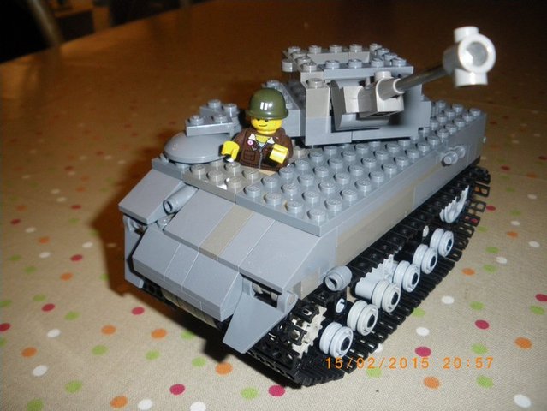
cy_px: 206
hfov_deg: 51.3
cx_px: 274
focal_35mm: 36
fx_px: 569
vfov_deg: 39.7
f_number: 5.4
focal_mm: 6.3
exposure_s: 1/50
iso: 400
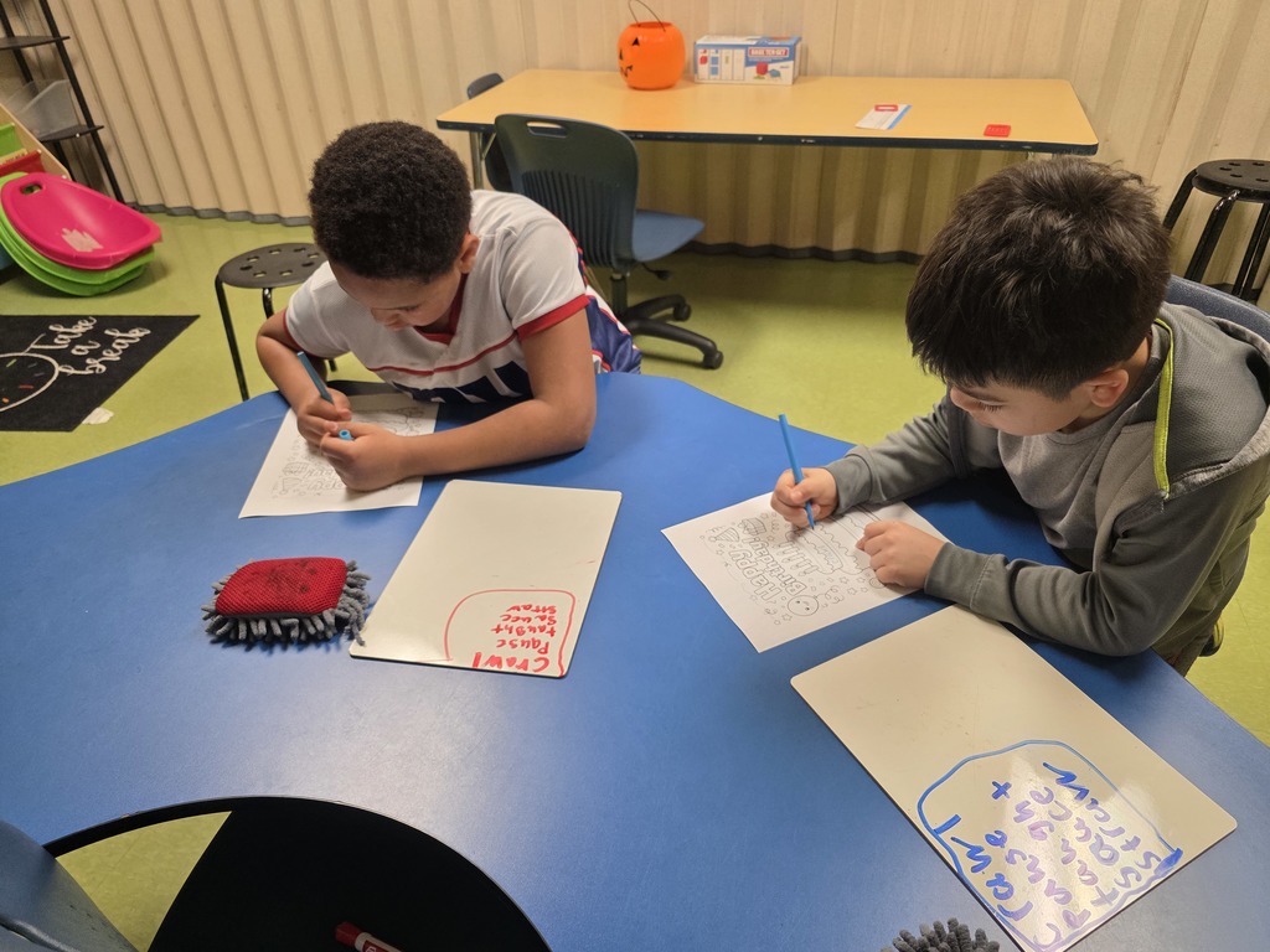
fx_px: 844
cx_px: 635
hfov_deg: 73.9
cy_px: 476
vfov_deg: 58.9
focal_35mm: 23
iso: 250
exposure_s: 1/120
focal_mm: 6.3
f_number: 1.7
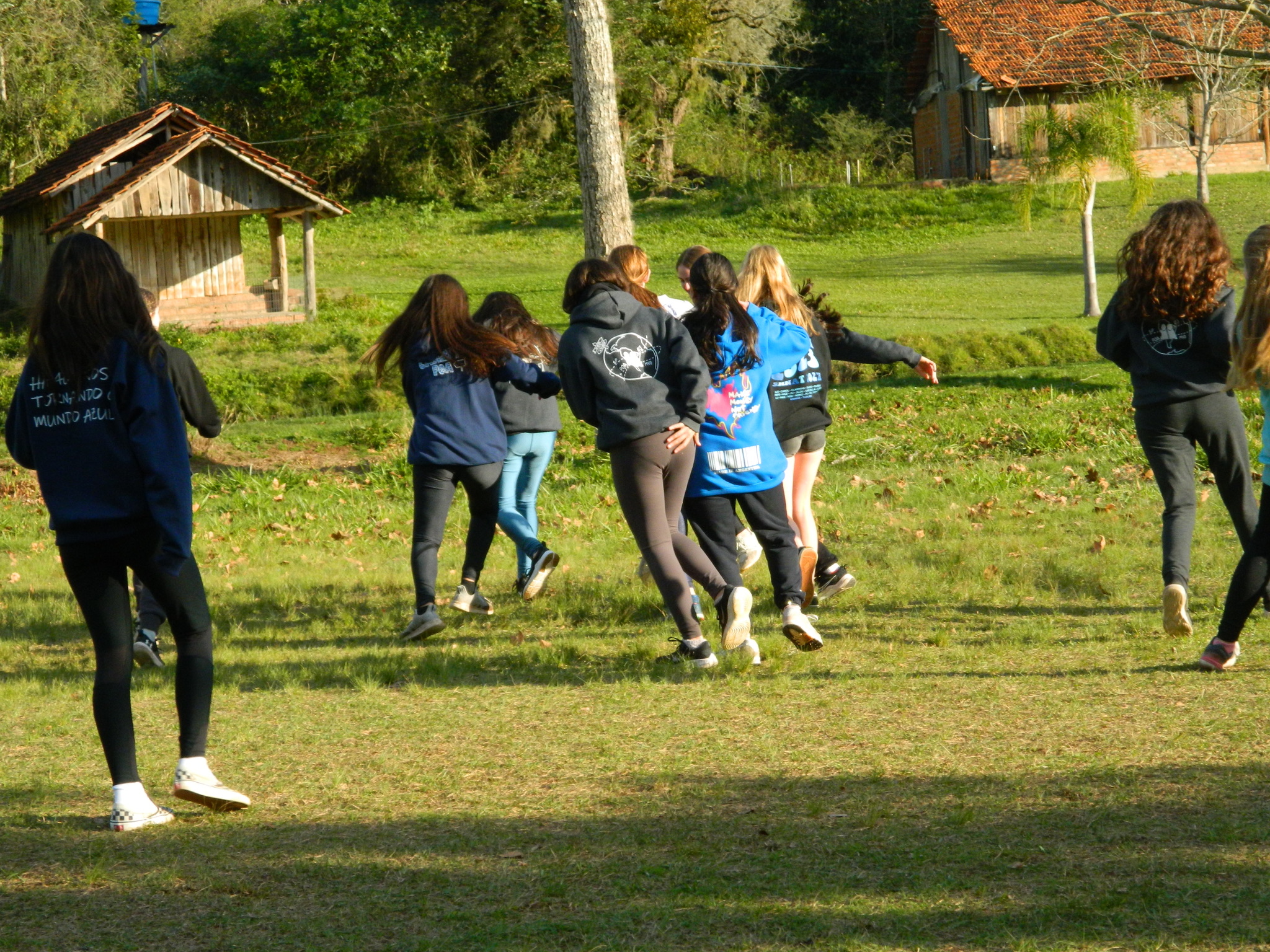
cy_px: 476
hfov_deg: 19.1
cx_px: 635
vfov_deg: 14.4
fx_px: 3779
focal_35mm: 103
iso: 200
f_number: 4.5
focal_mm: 18.6
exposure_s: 1/500
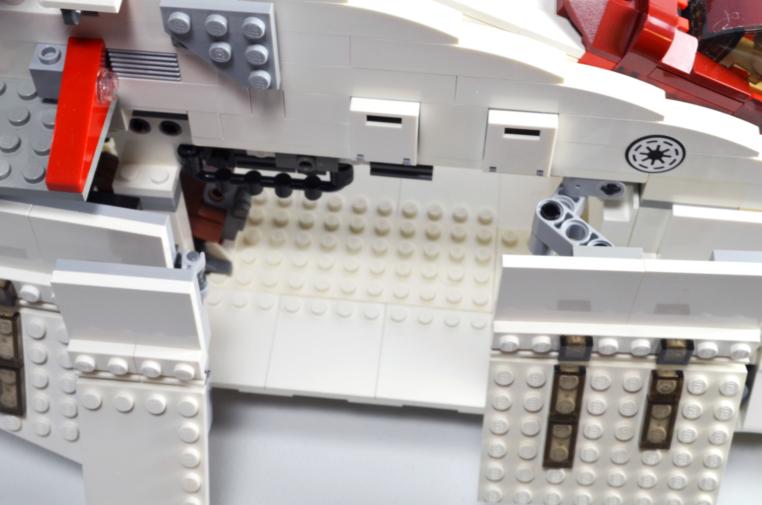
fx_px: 1267
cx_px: 381
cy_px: 252
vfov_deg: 22.5
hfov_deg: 33.5
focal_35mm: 60
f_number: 18
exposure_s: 1/6
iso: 250
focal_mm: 40
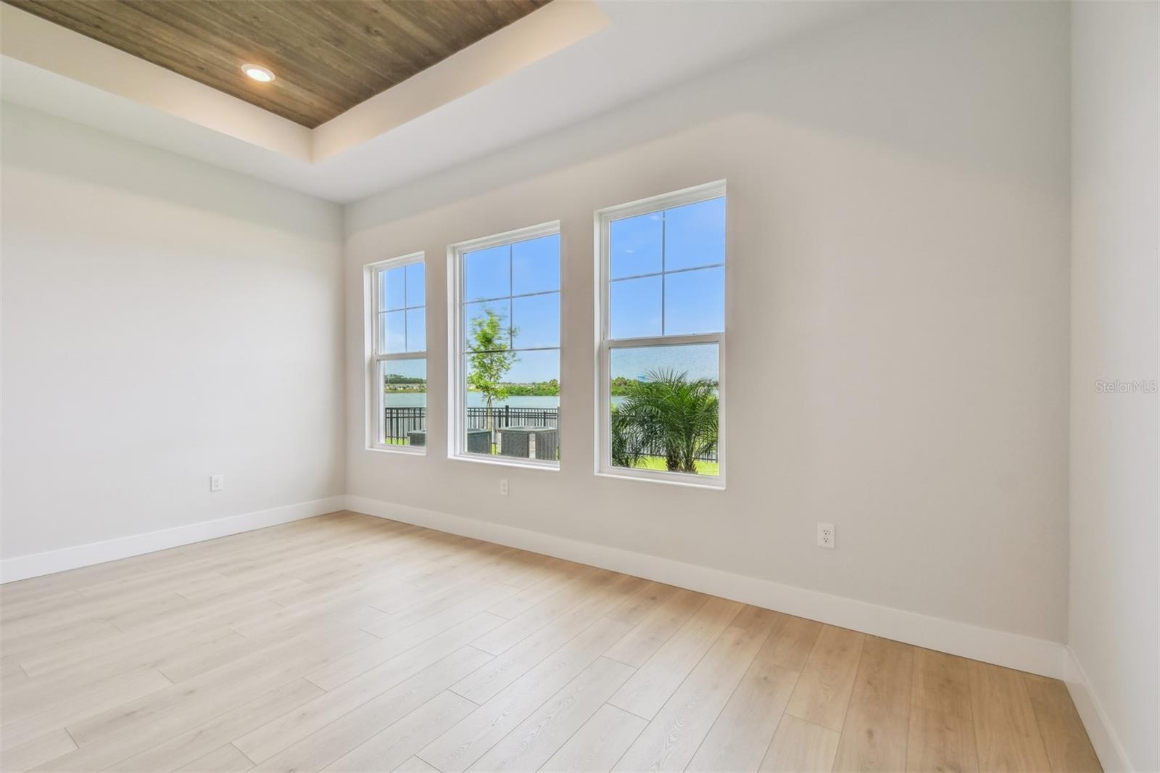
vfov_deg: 77.3
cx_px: 580
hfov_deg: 100.4
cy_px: 386
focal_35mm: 15
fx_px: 483
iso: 100
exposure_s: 1/320
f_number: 7.1
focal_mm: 10
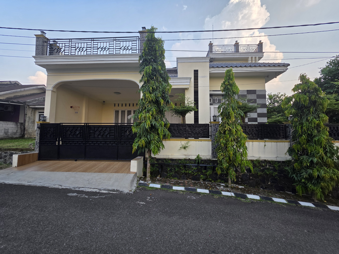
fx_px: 127
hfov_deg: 106.2
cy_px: 127
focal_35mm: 13
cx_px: 170
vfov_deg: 89.9
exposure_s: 1/342
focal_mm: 2.2
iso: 40
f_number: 1.9
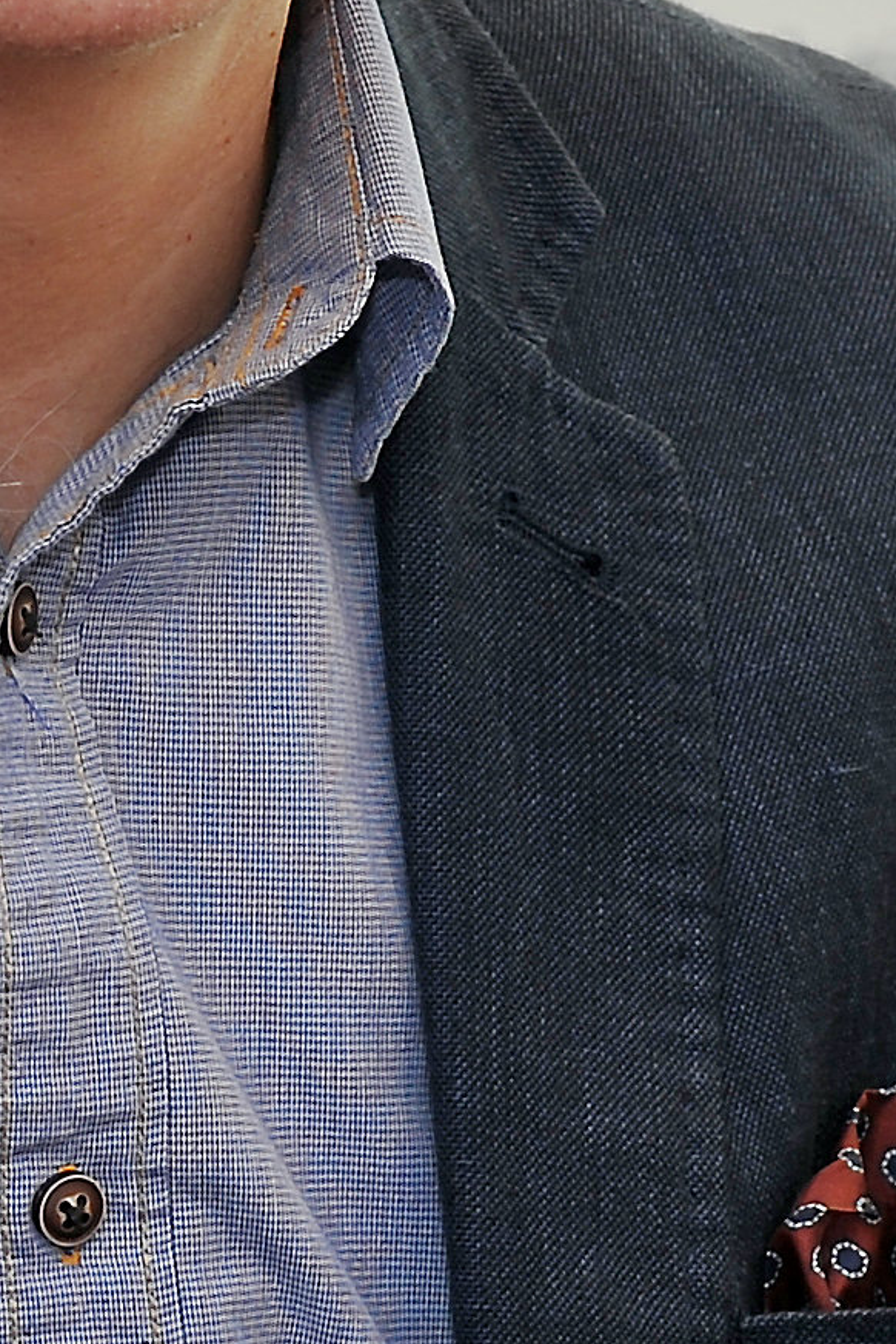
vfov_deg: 6.0
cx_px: 185
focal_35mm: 341
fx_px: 12730
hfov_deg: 4.0
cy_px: 462
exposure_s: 1/80
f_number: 5.6
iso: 400
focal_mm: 70
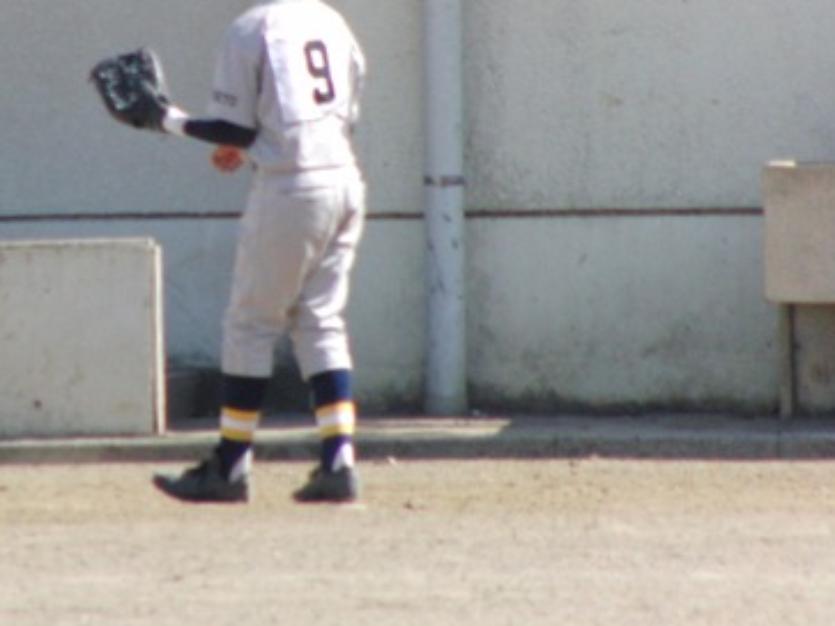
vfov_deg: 1.6
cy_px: 94
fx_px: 22088
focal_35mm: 916
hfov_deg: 2.2
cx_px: 108
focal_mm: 92
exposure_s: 1/640
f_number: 4.5
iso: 200
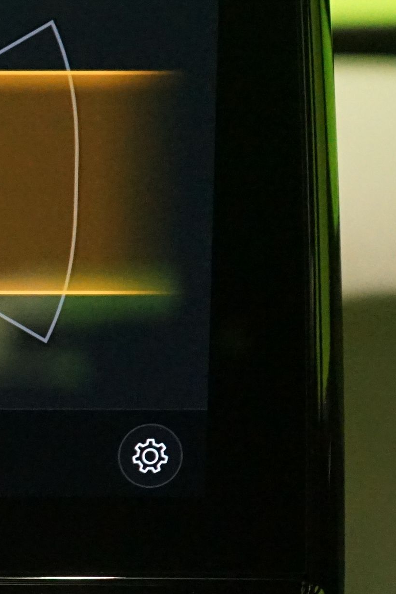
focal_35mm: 102
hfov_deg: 12.0
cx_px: -381
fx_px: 1683
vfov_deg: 20.0
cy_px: 391
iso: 6400
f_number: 4
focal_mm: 32
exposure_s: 1/30
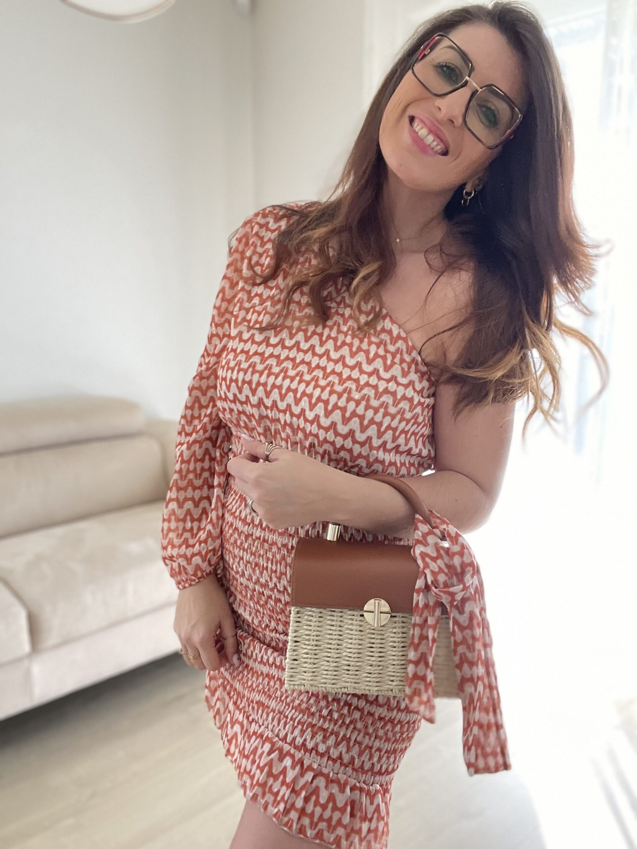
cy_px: 424
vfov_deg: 60.0
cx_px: 318
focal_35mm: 30
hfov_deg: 46.8
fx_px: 736
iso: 100
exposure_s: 1/60
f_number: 2.2
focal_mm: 2.71
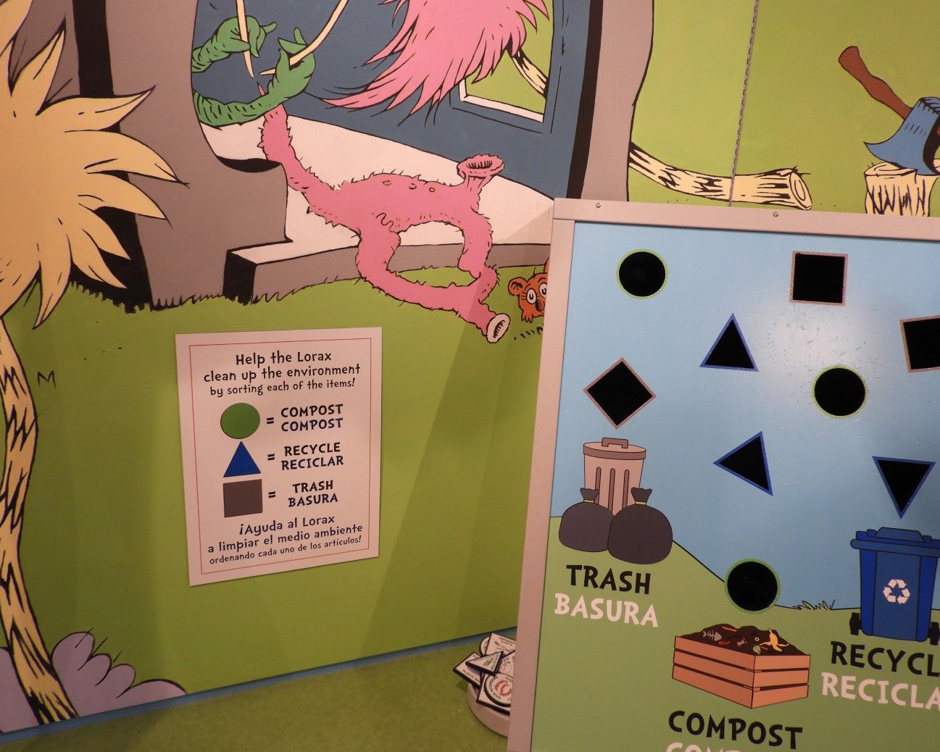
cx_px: 470
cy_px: 364
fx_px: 723
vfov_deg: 54.9
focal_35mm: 26
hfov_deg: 66.0
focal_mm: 4.3
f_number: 3.3
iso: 140
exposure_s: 1/30
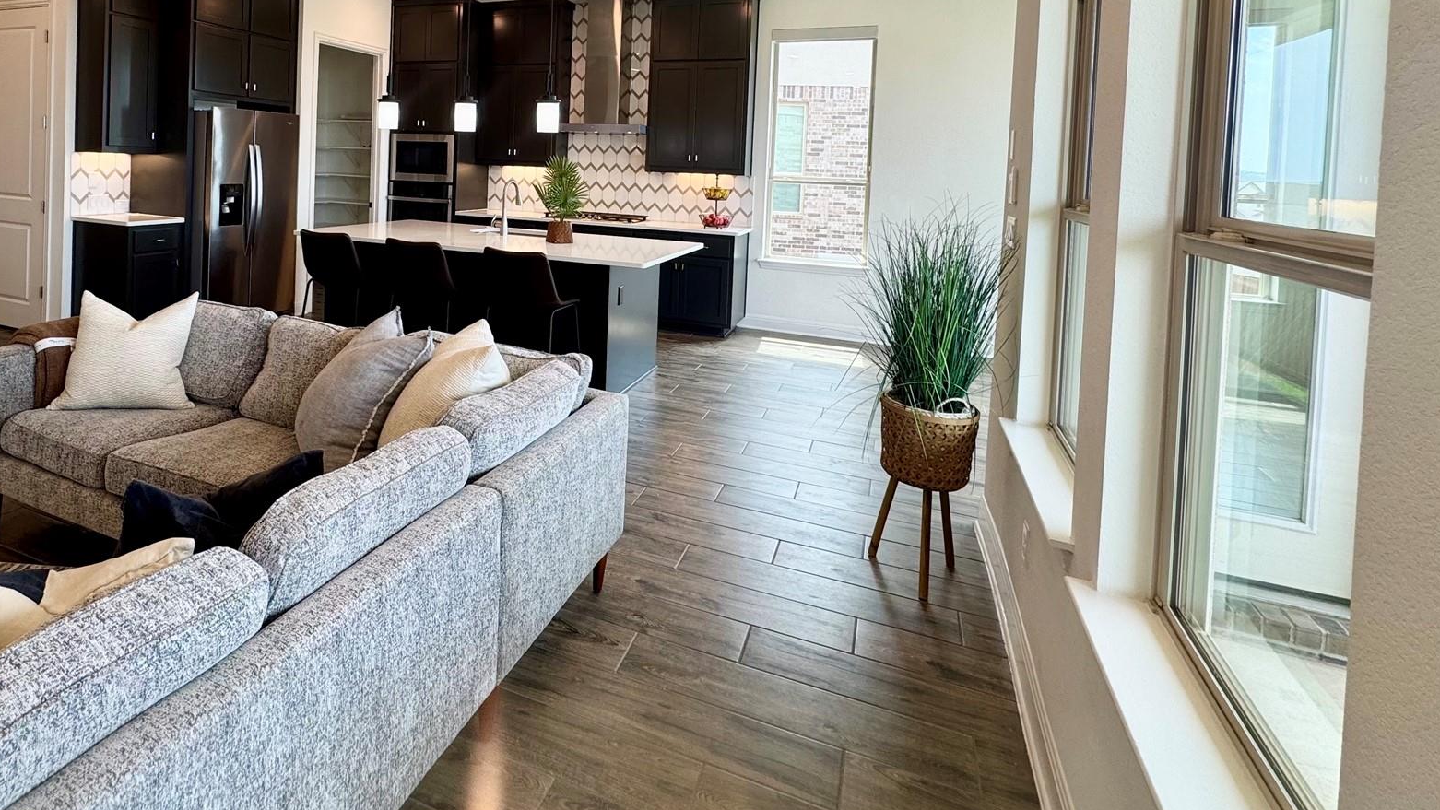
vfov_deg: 52.9
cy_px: 184
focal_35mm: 20
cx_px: 551
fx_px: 764
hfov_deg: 85.1
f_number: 2.2
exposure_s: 1/120
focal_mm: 2.22
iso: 64
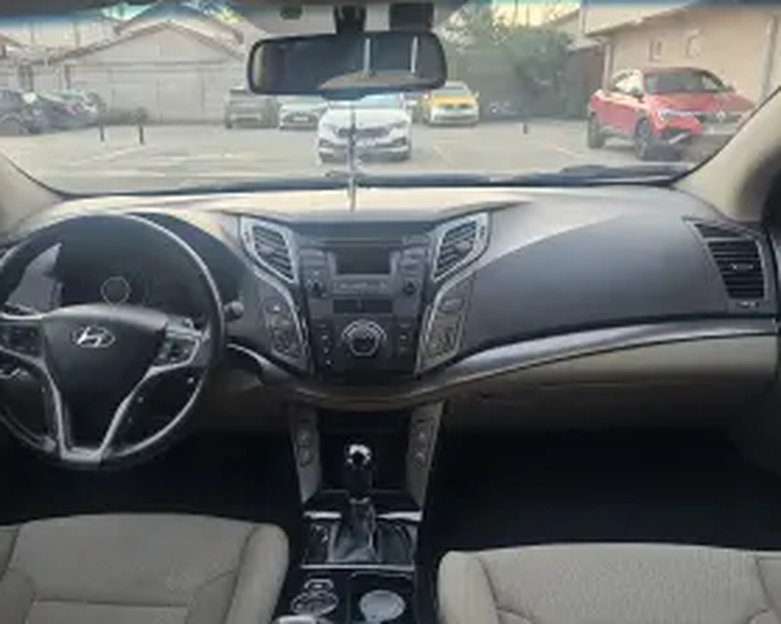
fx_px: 670
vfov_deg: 50.0
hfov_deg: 60.2
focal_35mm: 29
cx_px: 333
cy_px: 311
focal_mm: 6.3
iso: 640
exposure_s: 1/40
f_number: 1.7
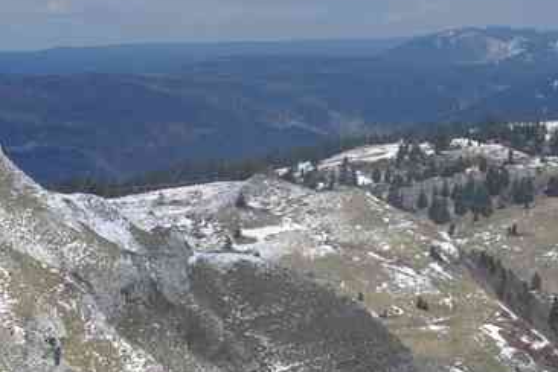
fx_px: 2222
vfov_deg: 9.5
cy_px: 337
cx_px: 394
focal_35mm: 143
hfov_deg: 14.3
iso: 200
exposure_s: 1/160
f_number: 11
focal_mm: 35
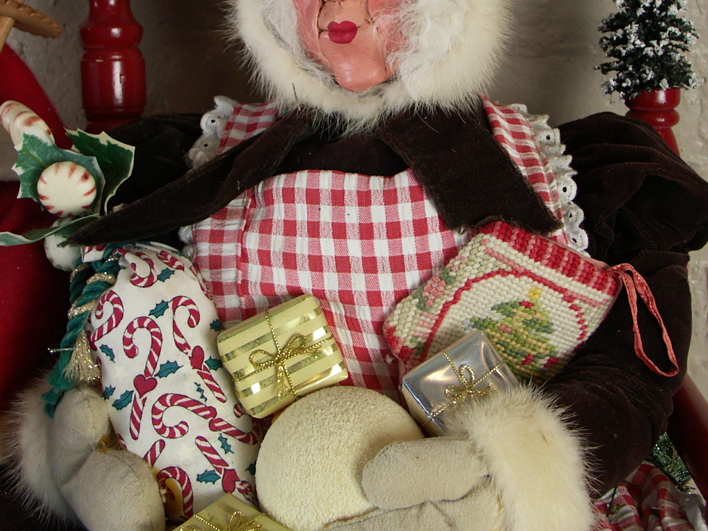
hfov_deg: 39.6
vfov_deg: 30.0
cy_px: 165
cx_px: 385
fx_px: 982
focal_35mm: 48
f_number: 2.8
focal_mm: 7.94
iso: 100
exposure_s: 1/40
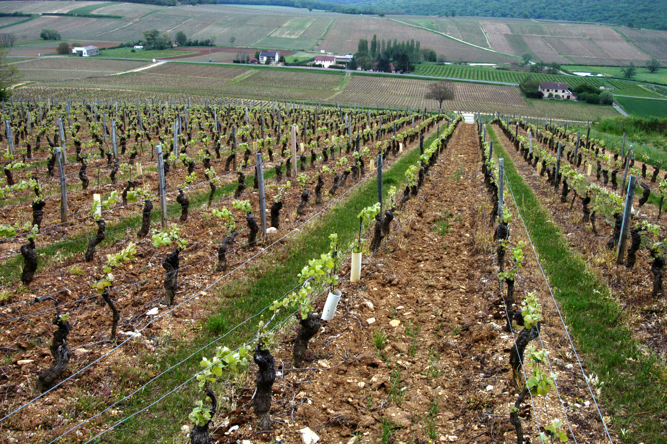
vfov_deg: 36.8
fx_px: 666
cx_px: 334
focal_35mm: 36
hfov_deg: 53.2
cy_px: 222
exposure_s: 1/50
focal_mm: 24
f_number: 11
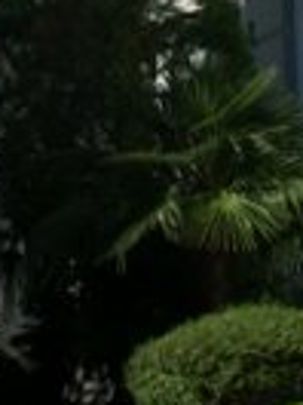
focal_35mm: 135
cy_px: -163
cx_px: 165
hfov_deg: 11.0
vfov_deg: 13.9
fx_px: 1576
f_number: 5.6
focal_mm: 6.2
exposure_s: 1/386
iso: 64
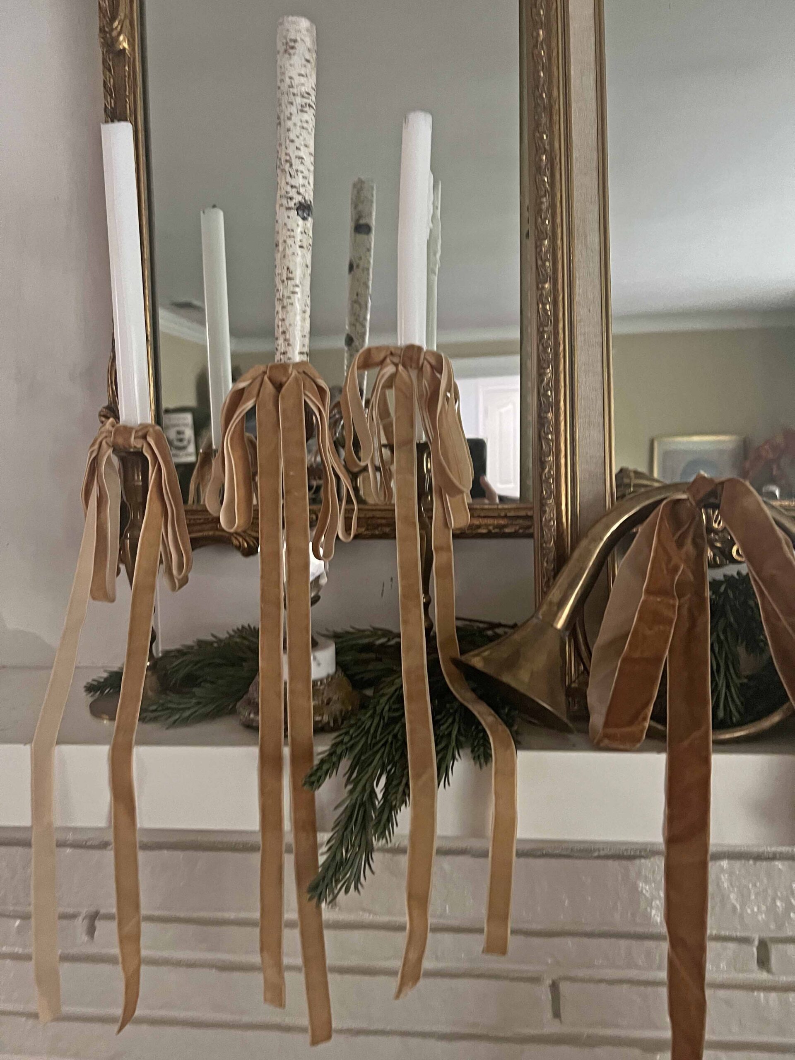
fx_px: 796
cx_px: 398
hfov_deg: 53.1
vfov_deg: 67.3
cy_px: 530
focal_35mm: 26
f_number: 1.5
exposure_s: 1/40
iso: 640
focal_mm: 5.7
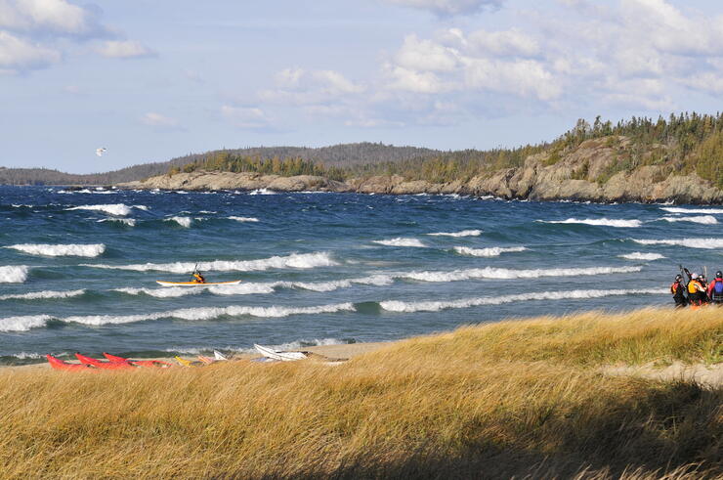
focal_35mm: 105
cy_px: 240
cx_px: 362
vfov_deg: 13.0
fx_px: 2106
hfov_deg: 19.5
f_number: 8
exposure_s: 1/500
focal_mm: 70
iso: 160
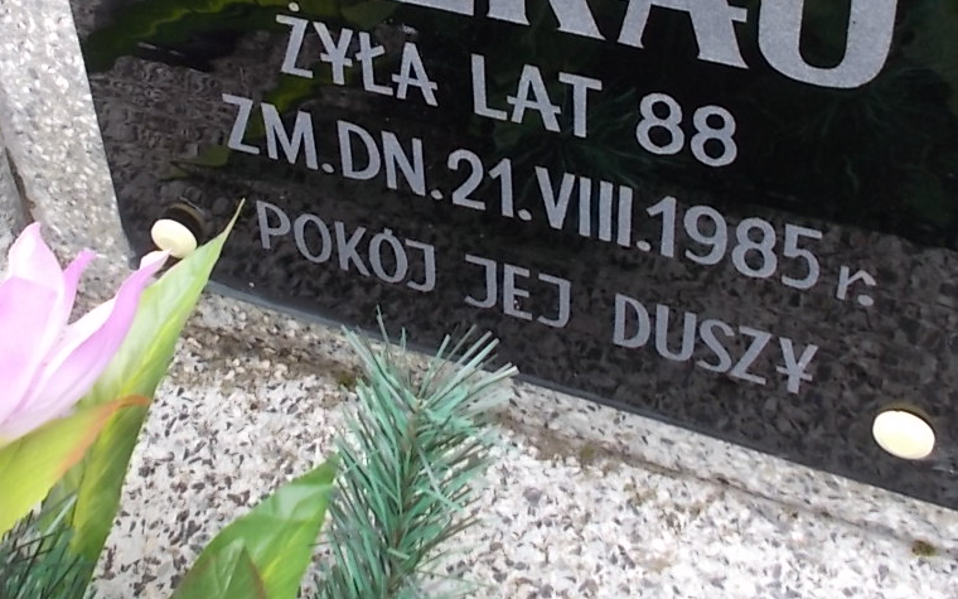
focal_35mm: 58
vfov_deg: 21.2
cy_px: -67
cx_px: 396
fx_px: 1514
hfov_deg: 35.0
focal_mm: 4.6
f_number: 3.2
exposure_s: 1/80
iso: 80
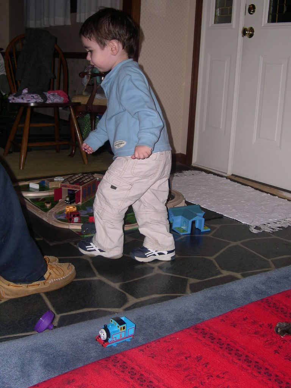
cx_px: 146
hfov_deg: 34.3
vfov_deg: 44.8
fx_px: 471
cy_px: 194
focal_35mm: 42
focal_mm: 9
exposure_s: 1/60
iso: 100
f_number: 2.9
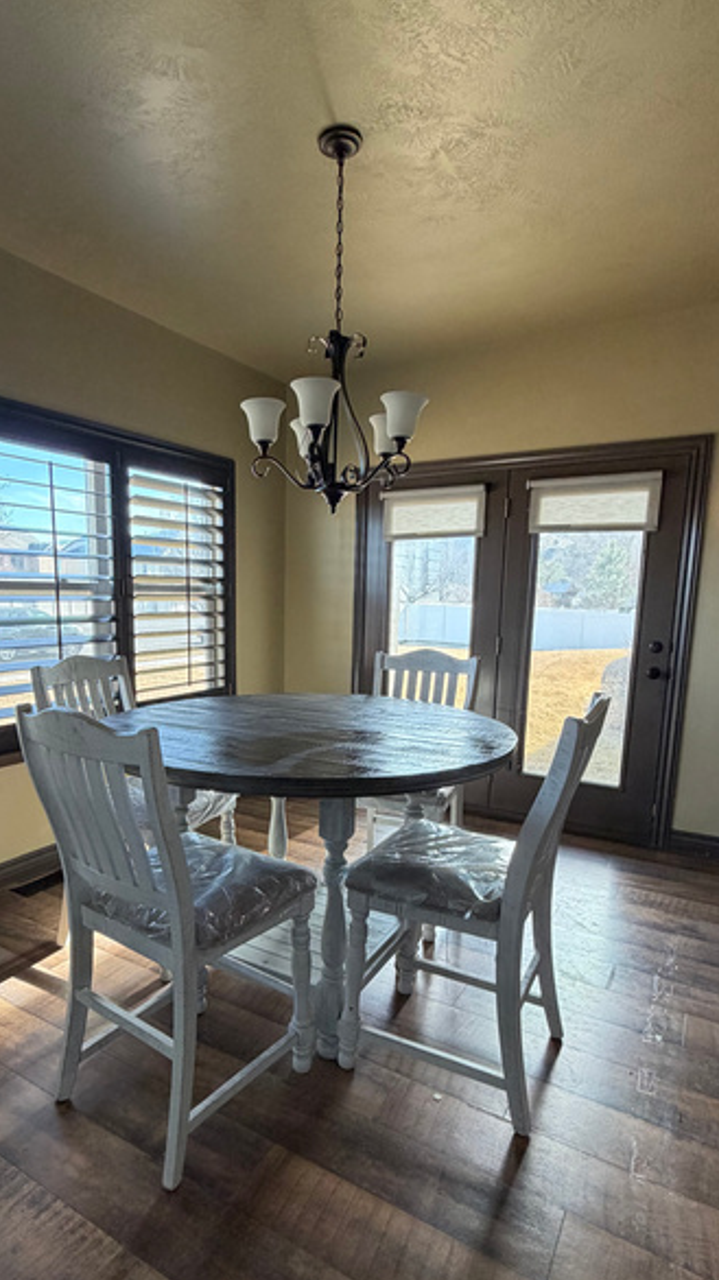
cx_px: 308
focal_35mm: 20
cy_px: 714
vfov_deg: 86.3
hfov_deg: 55.6
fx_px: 679
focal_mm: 2.22
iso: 200
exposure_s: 1/120
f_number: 2.2
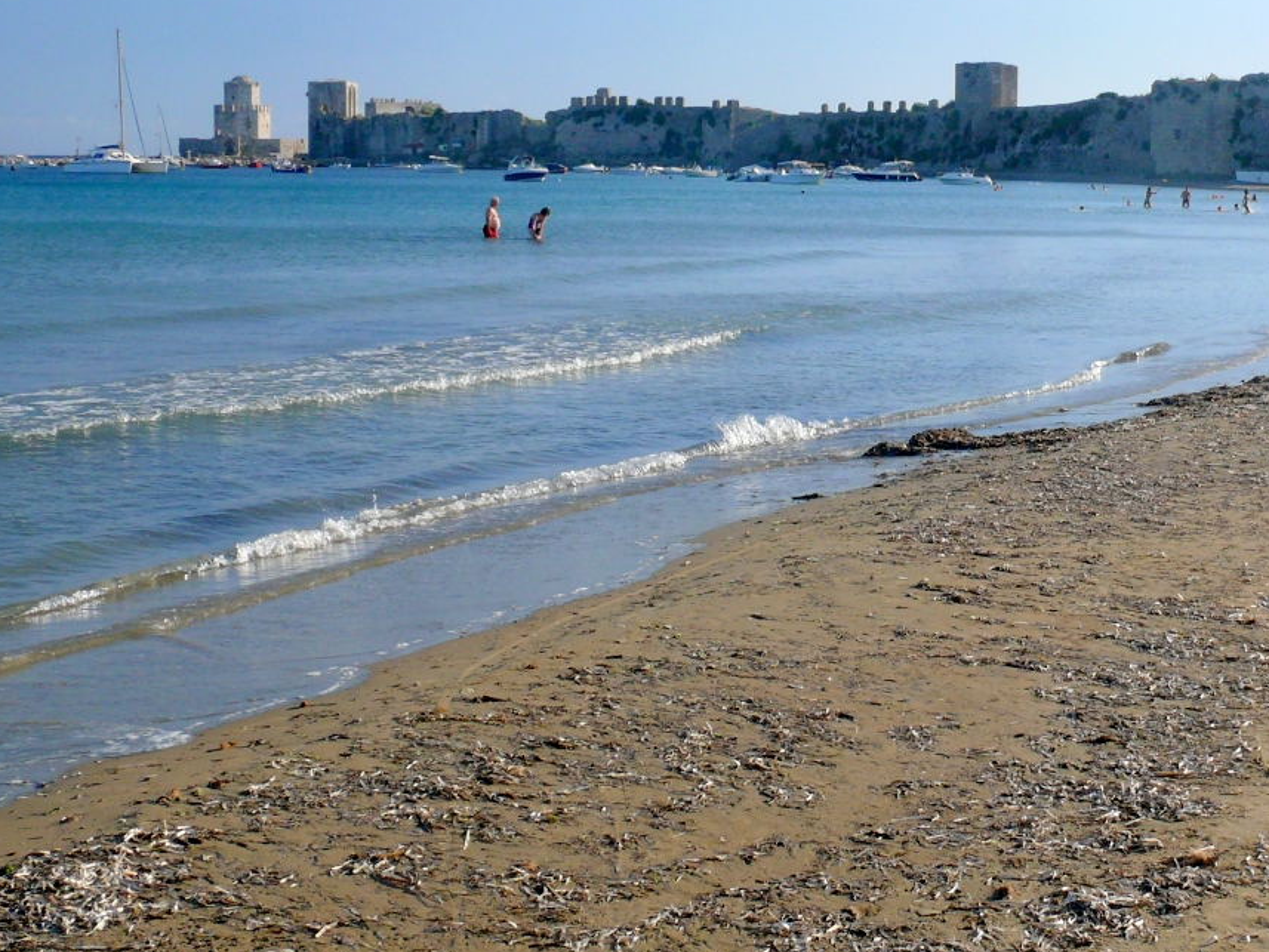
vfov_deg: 24.4
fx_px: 2200
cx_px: 1012
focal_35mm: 60
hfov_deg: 31.4
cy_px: 474
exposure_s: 1/250
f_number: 5
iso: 100
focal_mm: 7.4
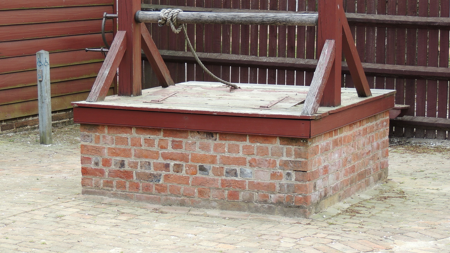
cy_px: 101
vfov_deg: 12.2
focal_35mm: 99
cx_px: 223
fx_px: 1181
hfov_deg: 21.6
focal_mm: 16
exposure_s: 1/125
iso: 100
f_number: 4.1
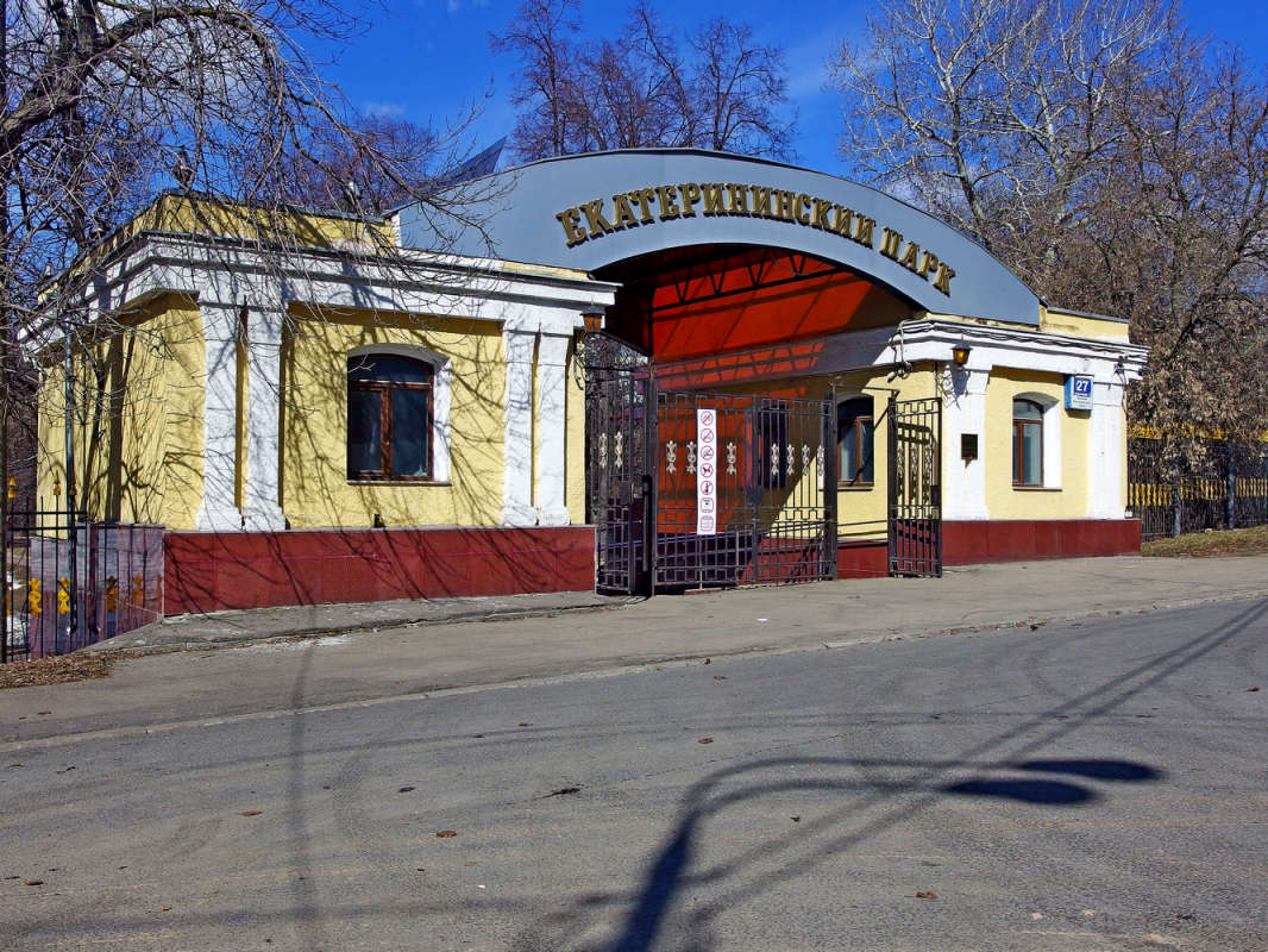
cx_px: 634
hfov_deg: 52.6
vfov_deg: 40.7
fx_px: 1282
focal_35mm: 35
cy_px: 476
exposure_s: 1/1000
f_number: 4
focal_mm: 7.5
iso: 100
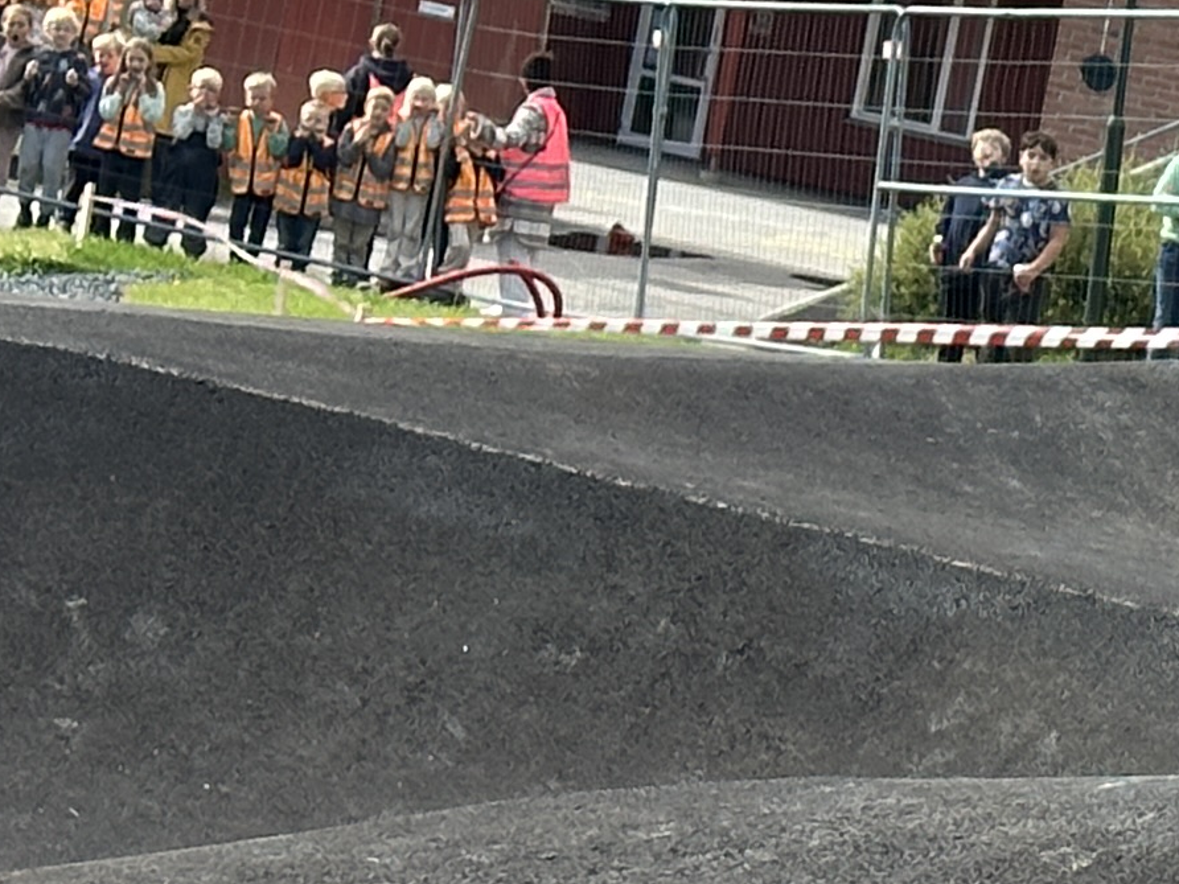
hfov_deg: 8.8
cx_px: 2098
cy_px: 666
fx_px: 7391
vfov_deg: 6.8
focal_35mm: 217
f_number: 1.78
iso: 64
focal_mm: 6.86
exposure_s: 1/1667
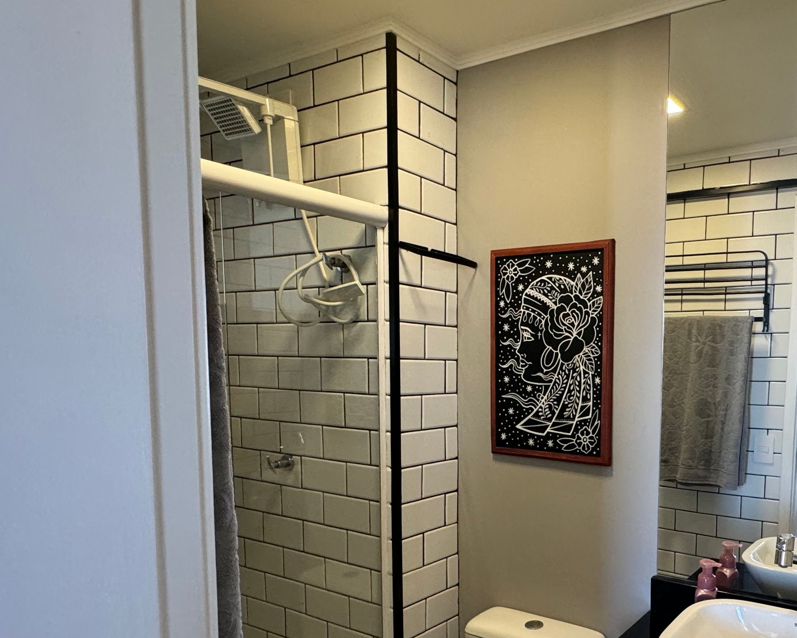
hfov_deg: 60.4
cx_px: 601
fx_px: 637
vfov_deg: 52.4
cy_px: 412
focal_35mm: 27
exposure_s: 1/120
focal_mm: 2.22
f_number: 2.2
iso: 250
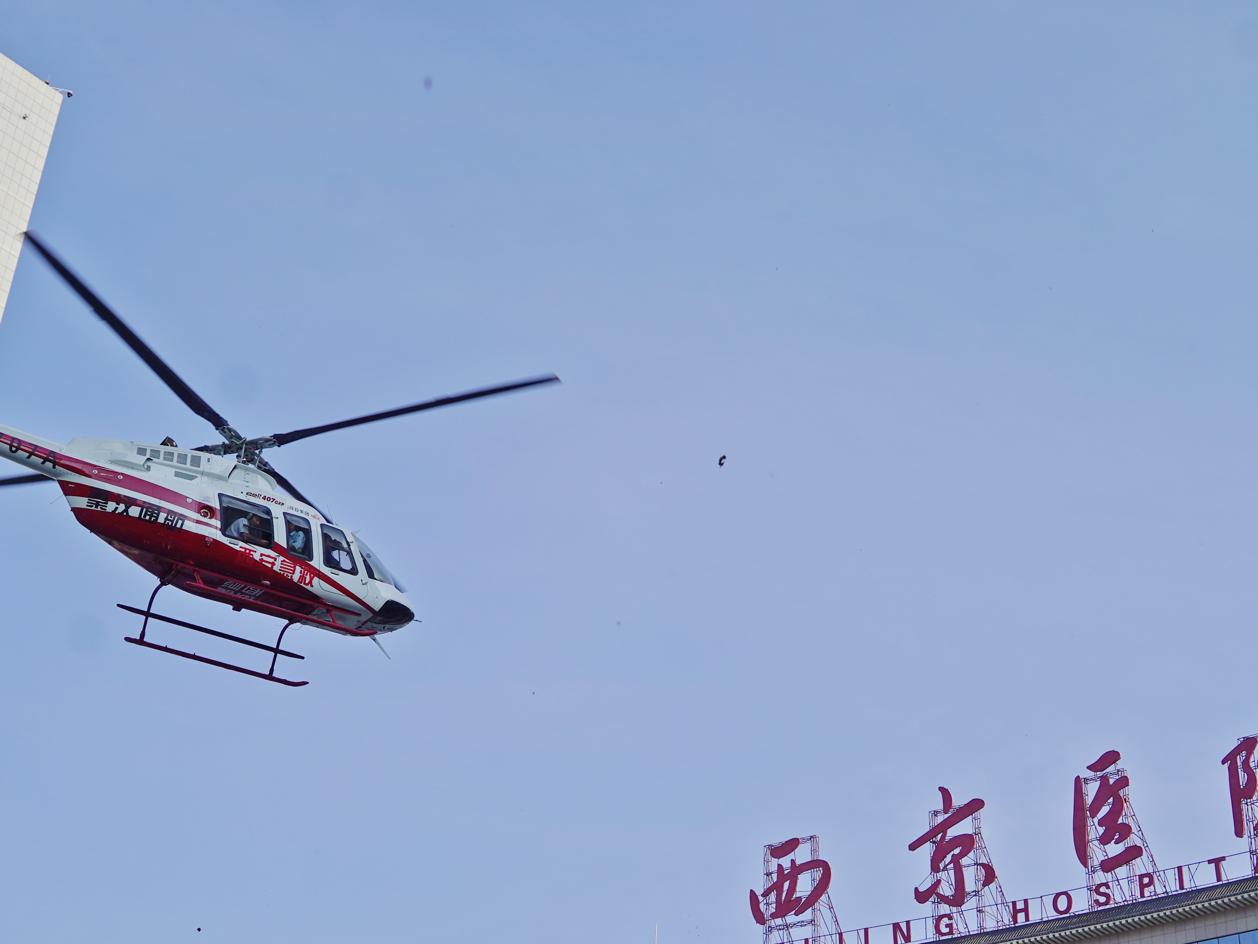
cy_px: 485
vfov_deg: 37.7
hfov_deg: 48.9
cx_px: 590
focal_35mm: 38
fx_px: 1381
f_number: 5
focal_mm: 29
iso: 100
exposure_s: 1/1000
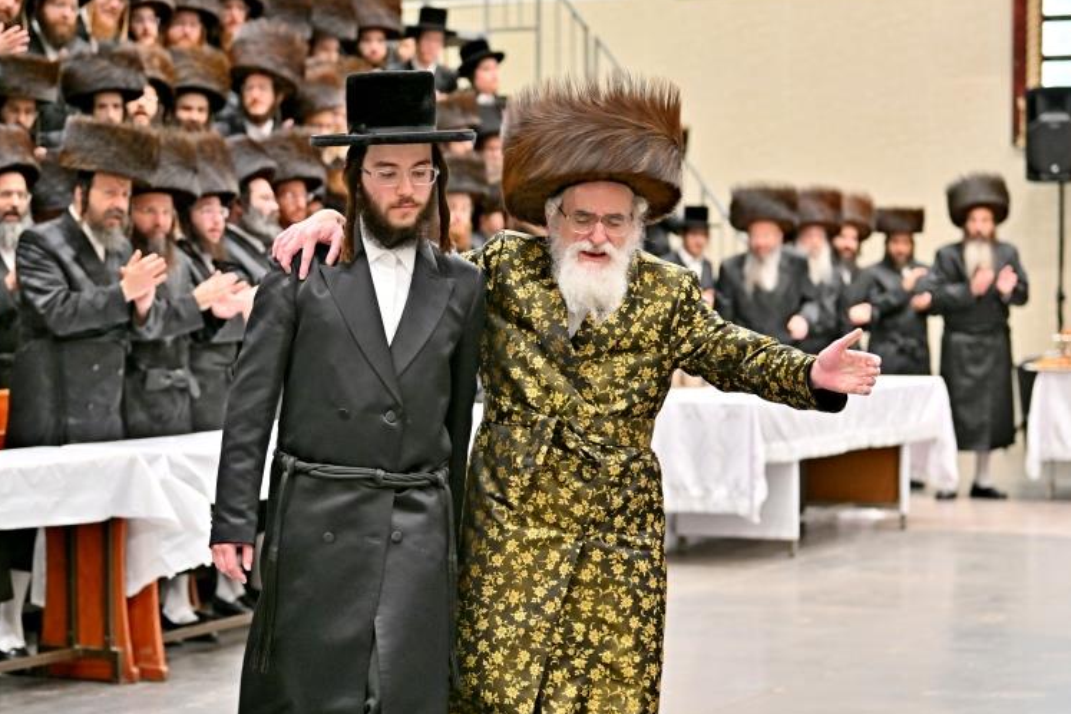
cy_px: 475
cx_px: 449
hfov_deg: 21.2
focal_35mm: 96
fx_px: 2856
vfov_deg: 14.2
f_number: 2.8
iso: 400
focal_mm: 70
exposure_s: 1/200
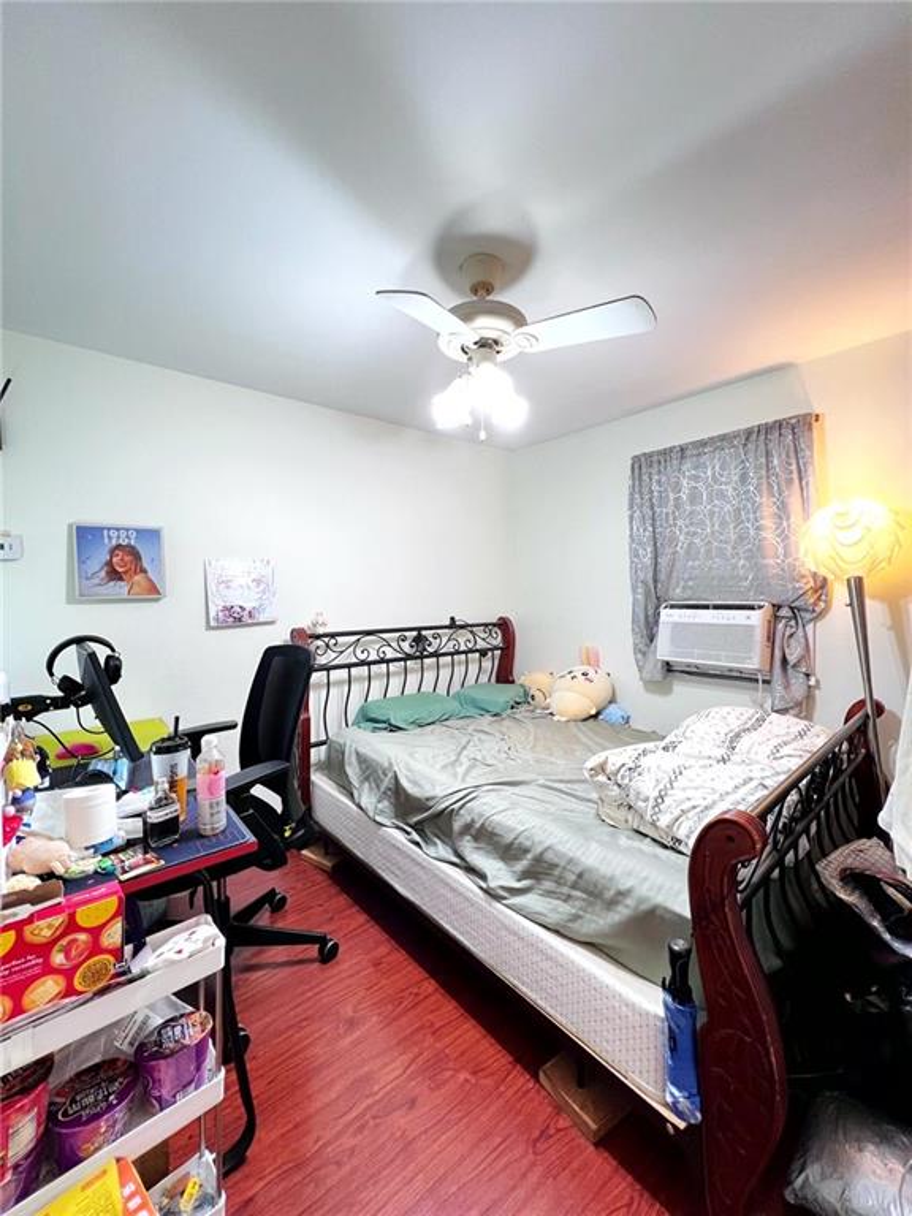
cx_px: 456
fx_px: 457
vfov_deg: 106.2
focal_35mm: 13
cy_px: 608
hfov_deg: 89.9
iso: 250
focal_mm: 1.57
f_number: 1.8
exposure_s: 1/60
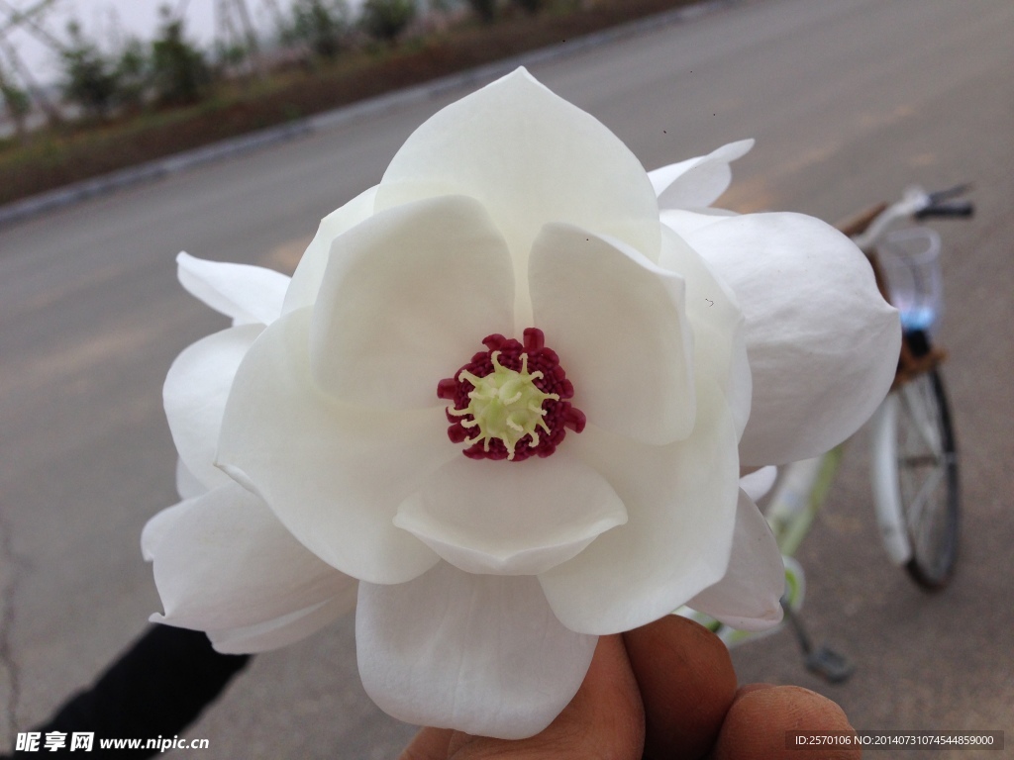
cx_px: 507
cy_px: 380
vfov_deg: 42.9
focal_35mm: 33
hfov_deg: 55.4
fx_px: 967
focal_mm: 4.12
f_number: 2.4
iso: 50
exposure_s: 1/274
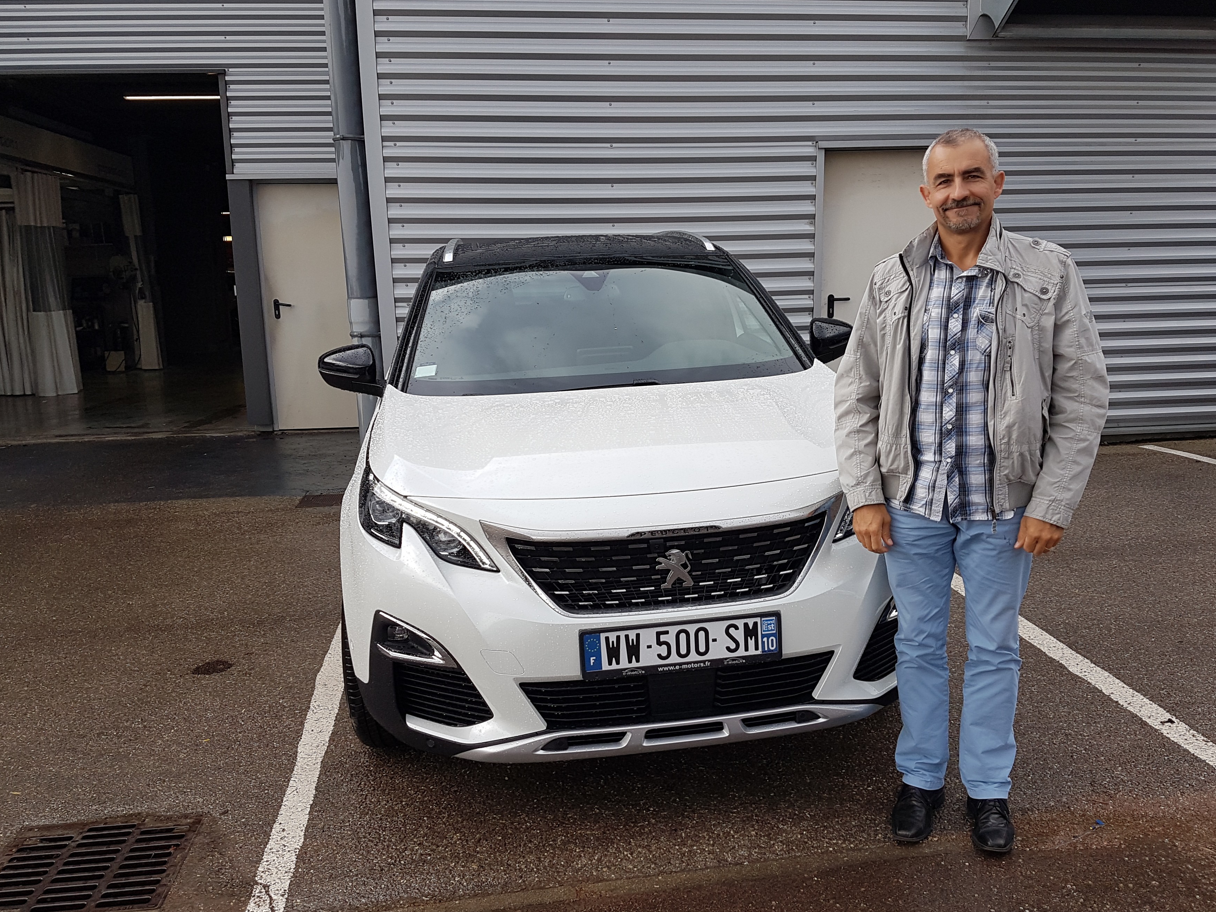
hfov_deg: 59.9
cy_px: 474
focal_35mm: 30
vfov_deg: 46.8
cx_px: 660
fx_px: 1054
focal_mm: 4.2
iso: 40
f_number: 1.7
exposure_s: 1/846
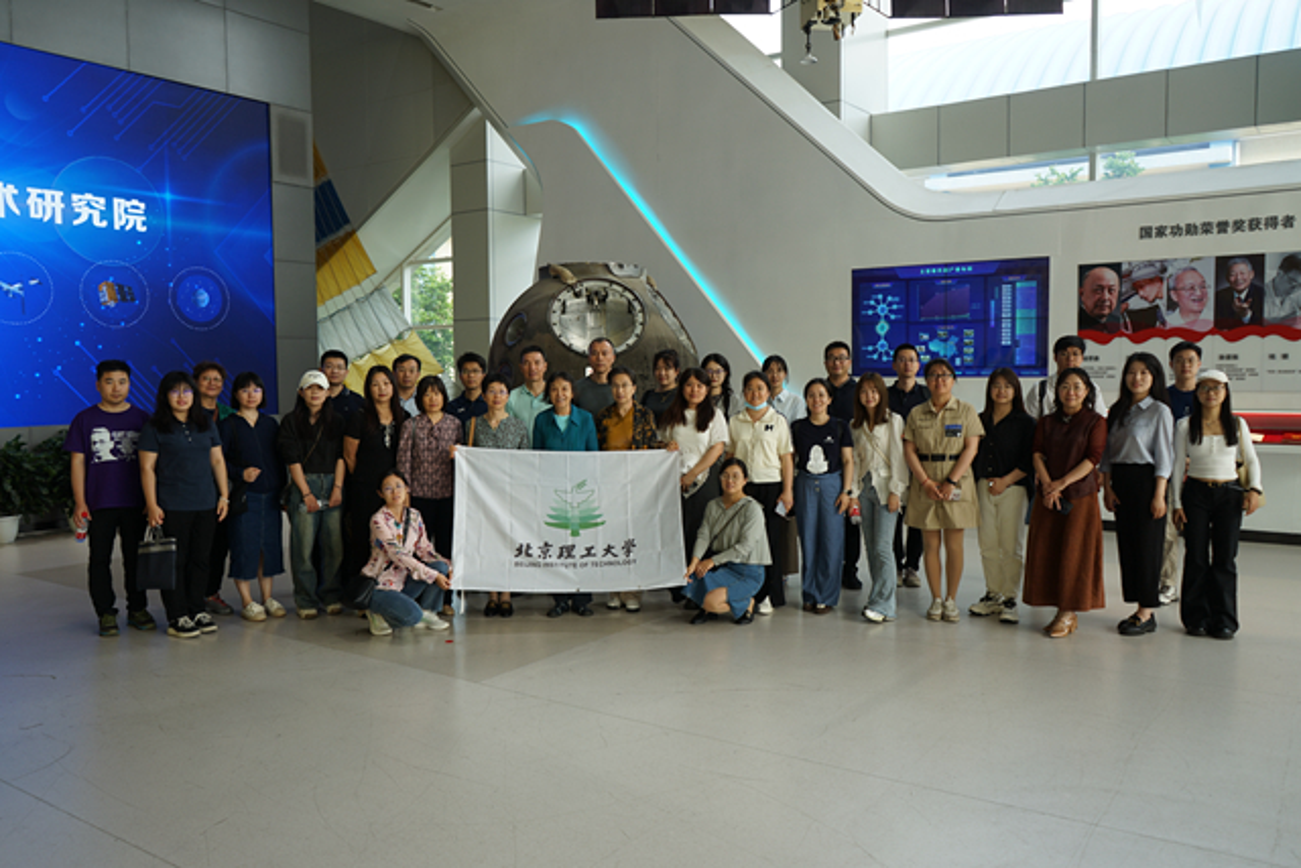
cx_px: 650
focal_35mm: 28
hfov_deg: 65.5
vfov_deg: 46.4
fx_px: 1012
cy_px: 434
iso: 100
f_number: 4
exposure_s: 1/60
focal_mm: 28
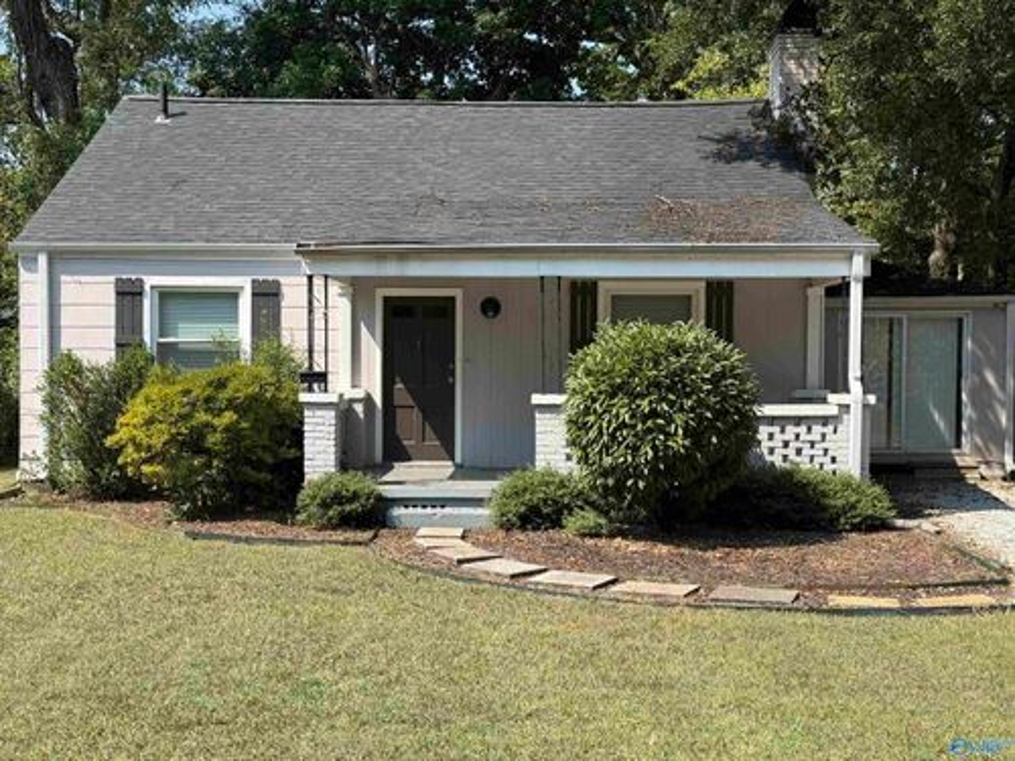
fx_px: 1407
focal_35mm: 48
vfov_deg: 30.3
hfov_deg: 39.7
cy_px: 380
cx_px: 508
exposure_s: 1/2208
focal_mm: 6.76
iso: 64
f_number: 1.78
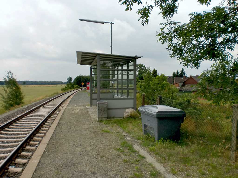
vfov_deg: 40.7
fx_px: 241
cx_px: 119
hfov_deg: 52.6
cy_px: 89
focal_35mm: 35
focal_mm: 6.3
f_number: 3.1
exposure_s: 1/800
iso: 64
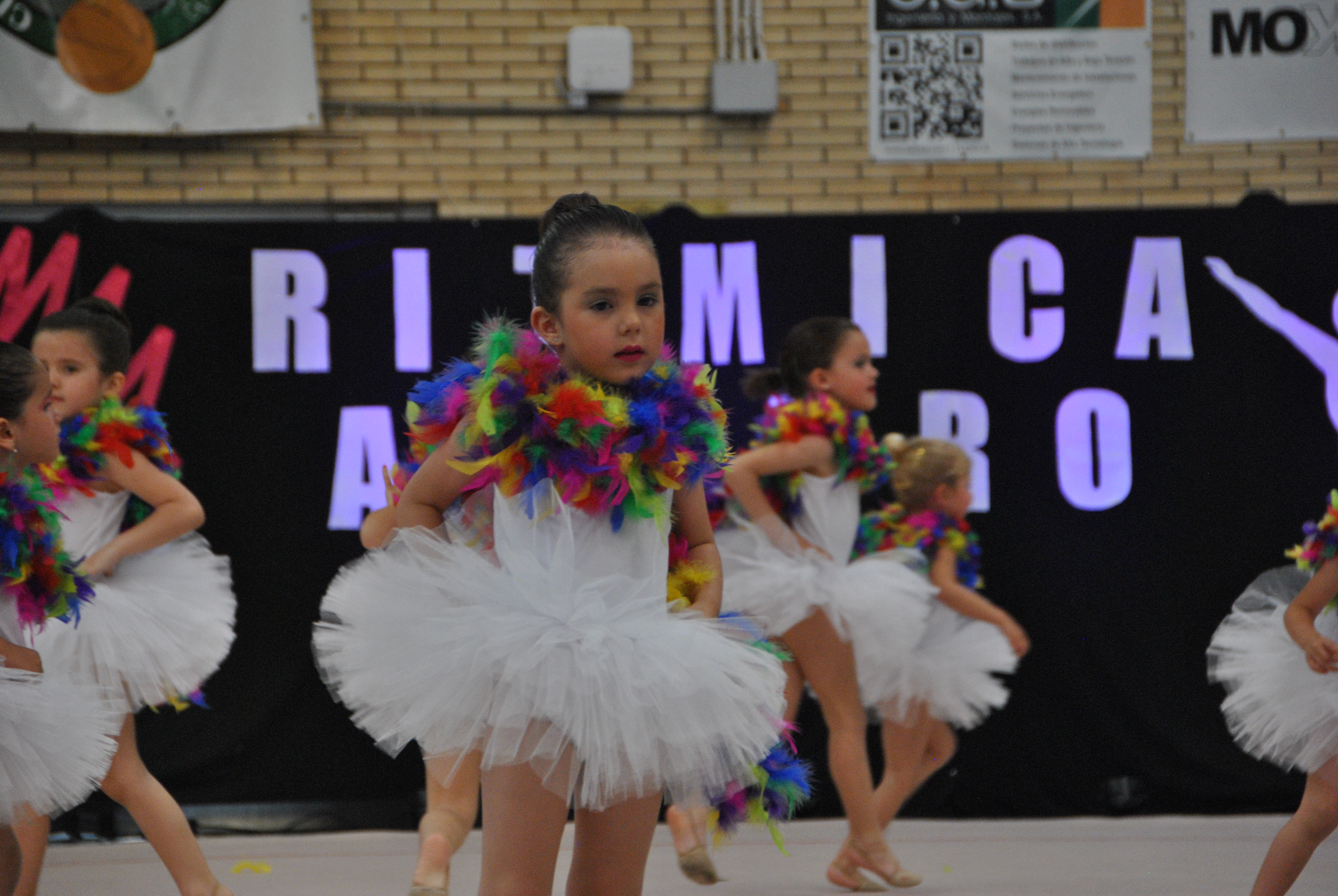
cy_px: 448
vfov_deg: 7.5
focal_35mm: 183
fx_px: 6810
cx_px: 669
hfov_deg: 11.2
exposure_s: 1/200
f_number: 5.6
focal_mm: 122
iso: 800
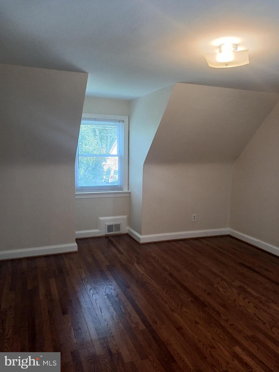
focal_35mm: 27
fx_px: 290
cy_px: 186
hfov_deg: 51.4
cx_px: 140
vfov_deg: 65.3
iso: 200
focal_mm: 4
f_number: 1.8
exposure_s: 1/60
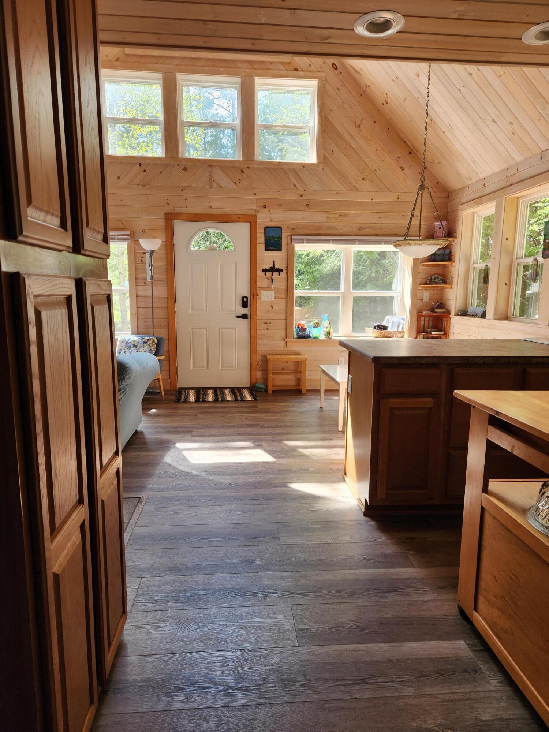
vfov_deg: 73.9
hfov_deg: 58.9
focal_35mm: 23
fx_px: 486
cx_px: 274
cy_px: 366
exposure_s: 1/180
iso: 80
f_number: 1.8
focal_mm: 5.4
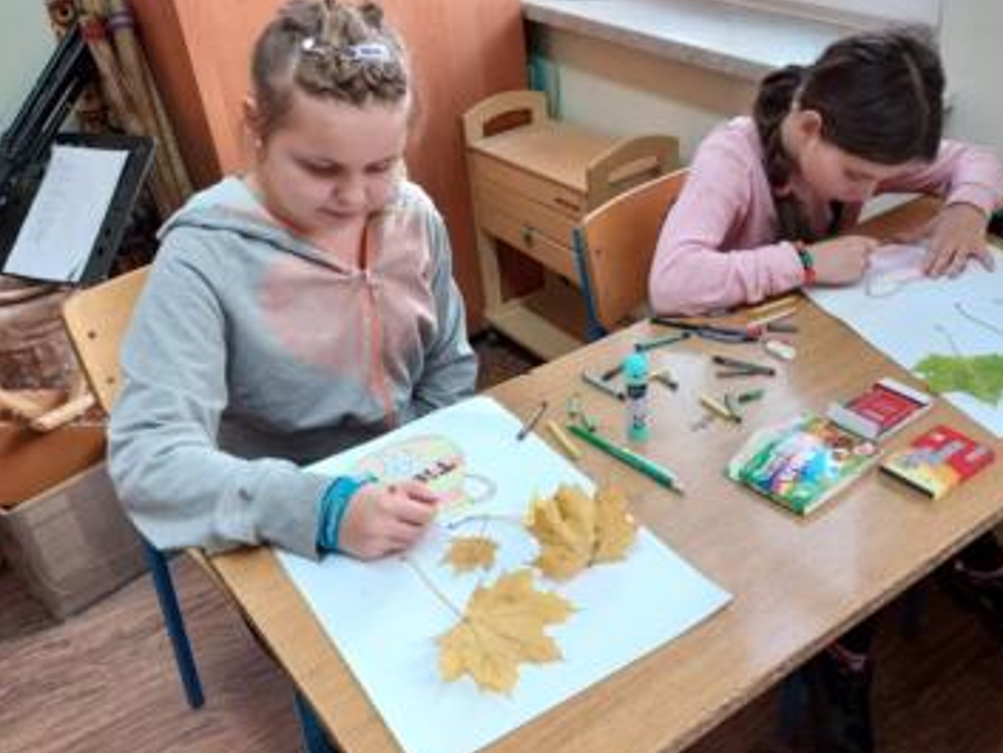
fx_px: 985
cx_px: 548
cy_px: 351
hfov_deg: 53.9
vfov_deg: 41.8
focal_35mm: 34
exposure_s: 1/50
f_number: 1.8
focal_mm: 4.6
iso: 160
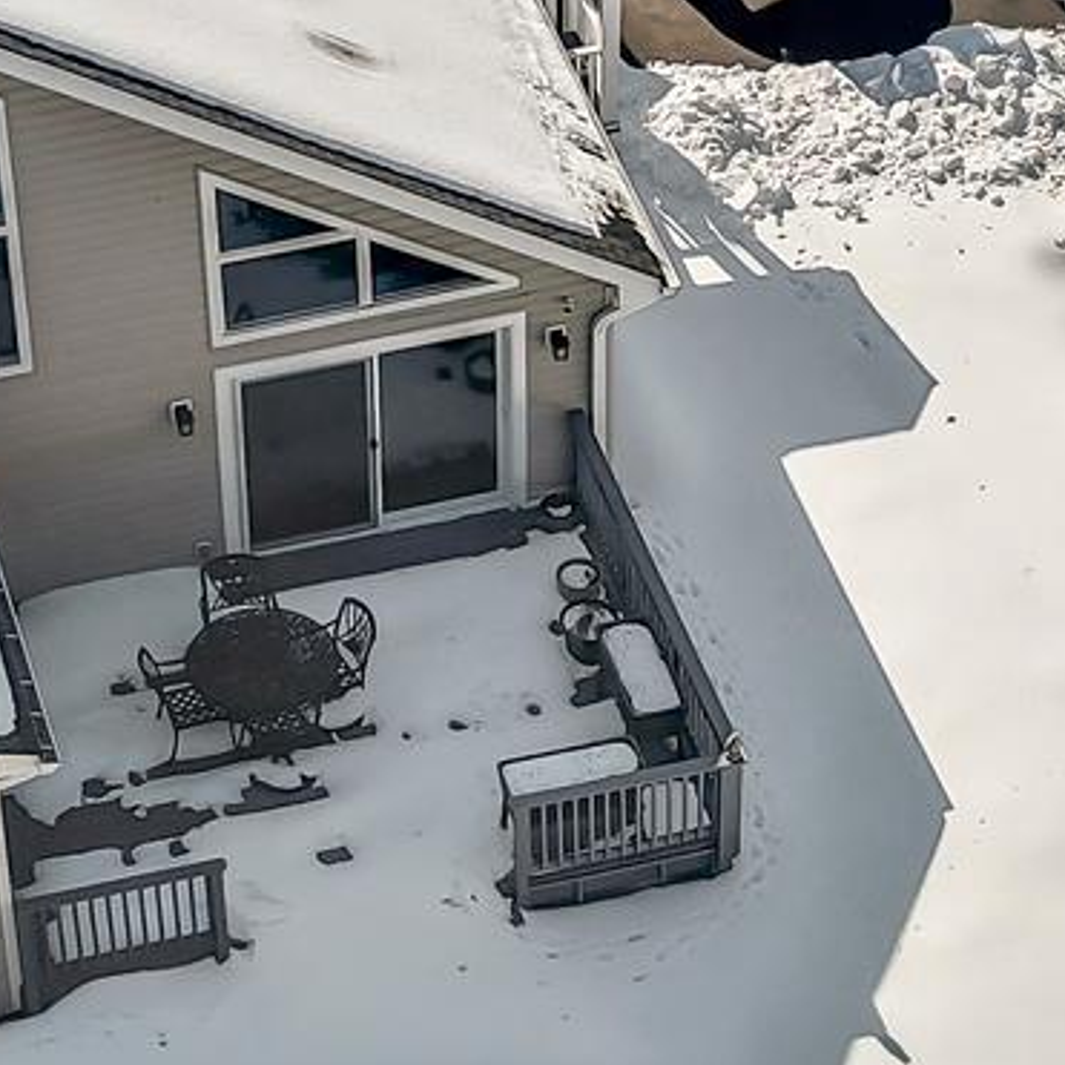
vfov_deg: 12.8
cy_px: 693
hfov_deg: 12.8
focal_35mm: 136
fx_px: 4734
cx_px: 514
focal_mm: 10.57
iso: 100
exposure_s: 1/2900
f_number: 2.8
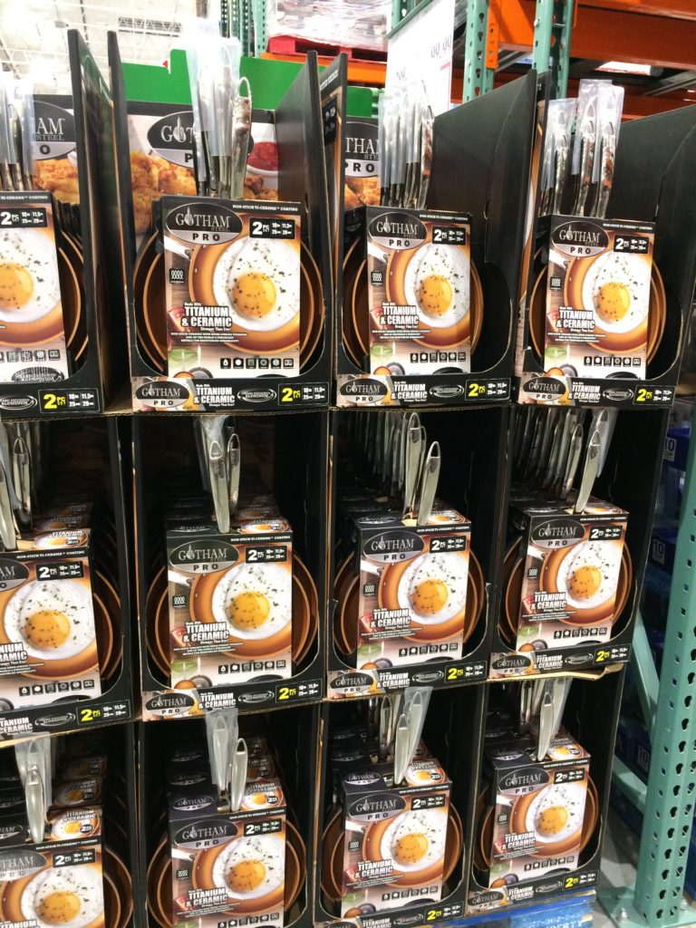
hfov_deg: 48.2
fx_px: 777
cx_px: 348
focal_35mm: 29
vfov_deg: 61.7
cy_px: 464
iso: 250
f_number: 2.2
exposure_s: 1/33
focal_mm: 4.15
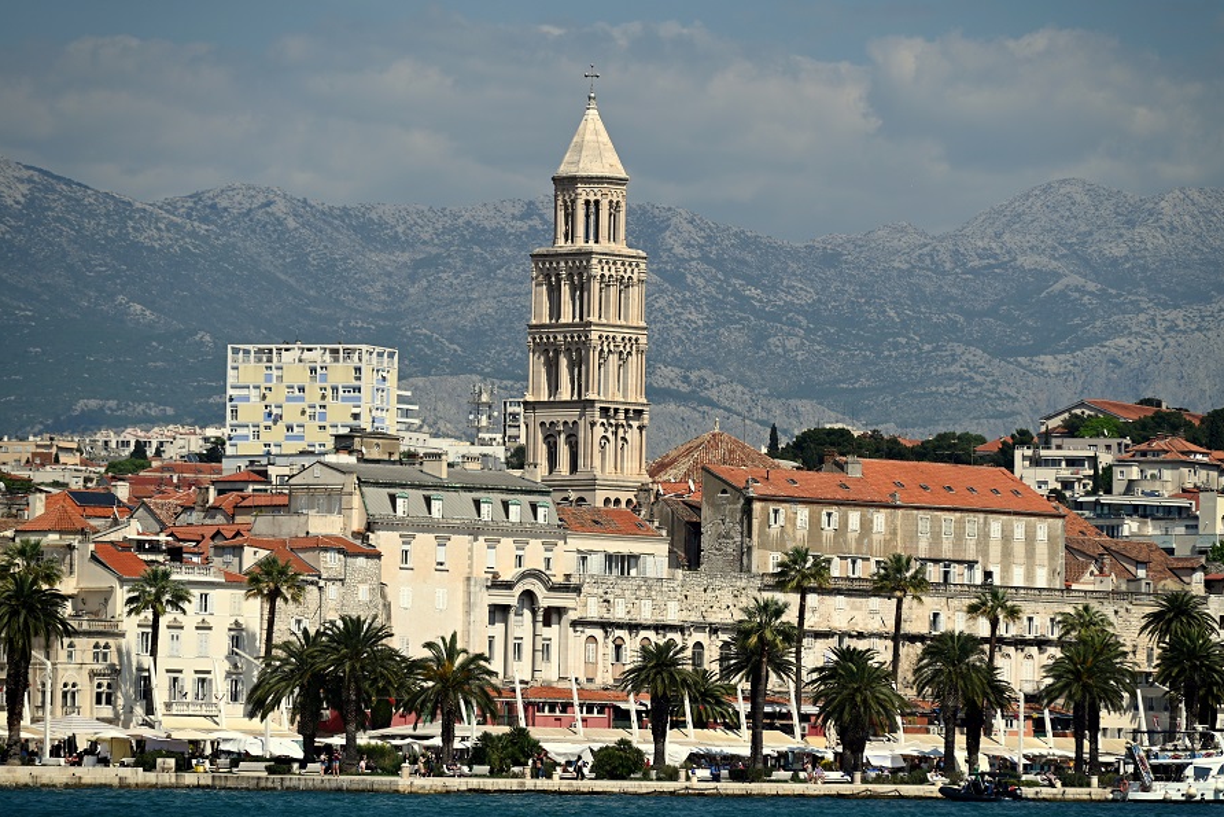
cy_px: 424
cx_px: 649
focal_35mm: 197
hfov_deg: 10.4
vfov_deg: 7.0
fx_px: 6699
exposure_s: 1/1250
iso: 100
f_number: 6.3
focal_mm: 185
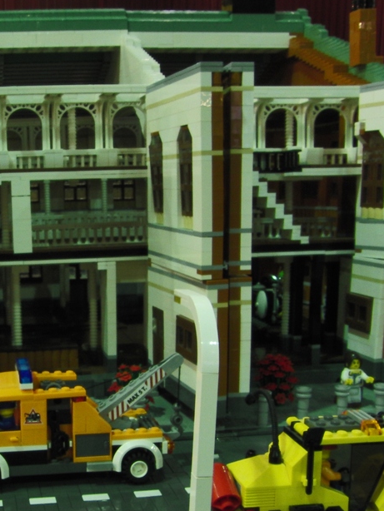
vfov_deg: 38.0
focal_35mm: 50
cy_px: 307
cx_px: 8
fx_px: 739
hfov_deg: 27.6
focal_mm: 5.3
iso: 100
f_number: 7.3
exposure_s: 1/1.25
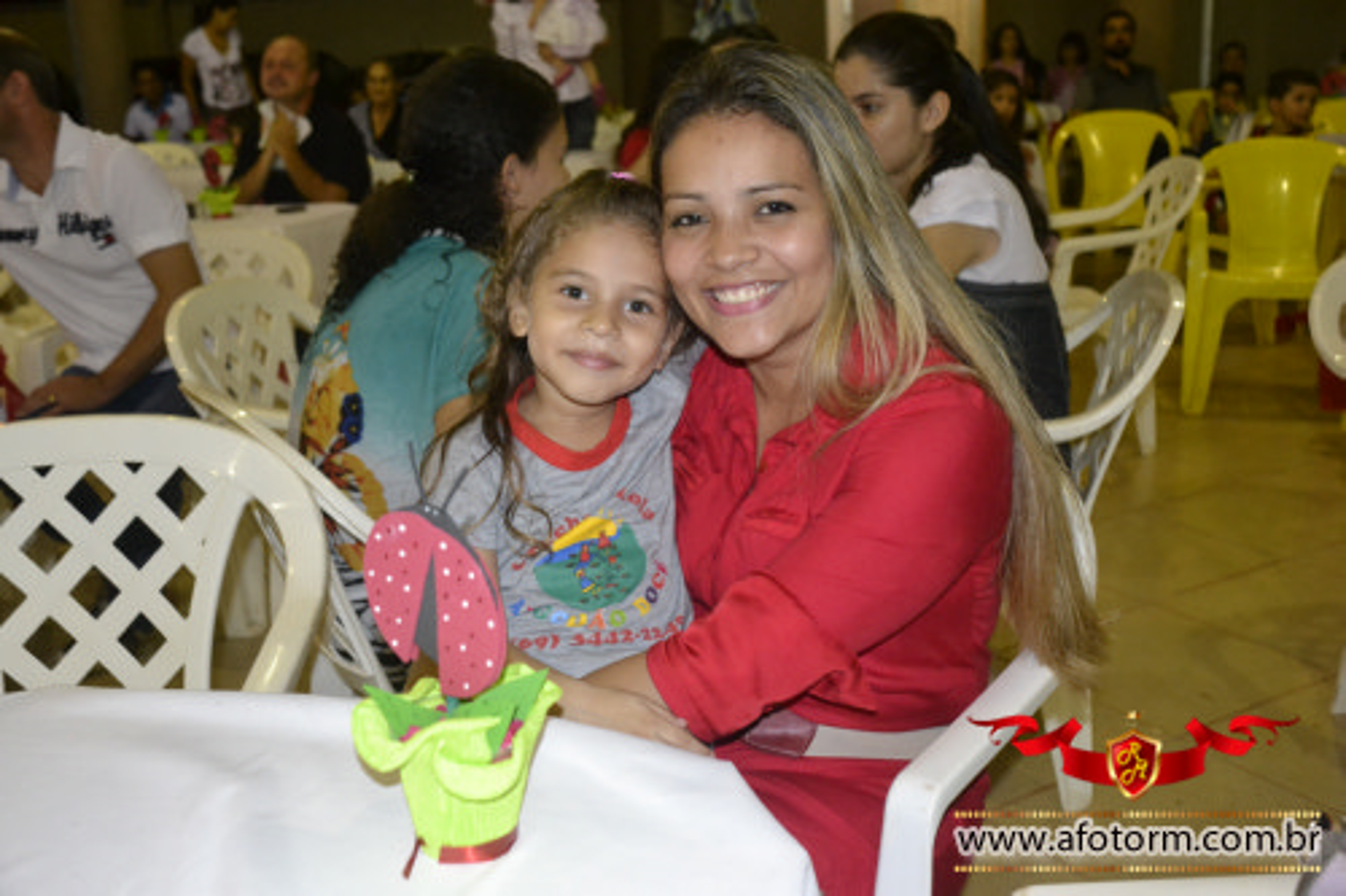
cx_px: 673
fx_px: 1458
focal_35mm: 39
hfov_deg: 49.6
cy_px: 448
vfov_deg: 34.2
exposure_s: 1/60
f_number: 3.8
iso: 2500
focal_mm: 26
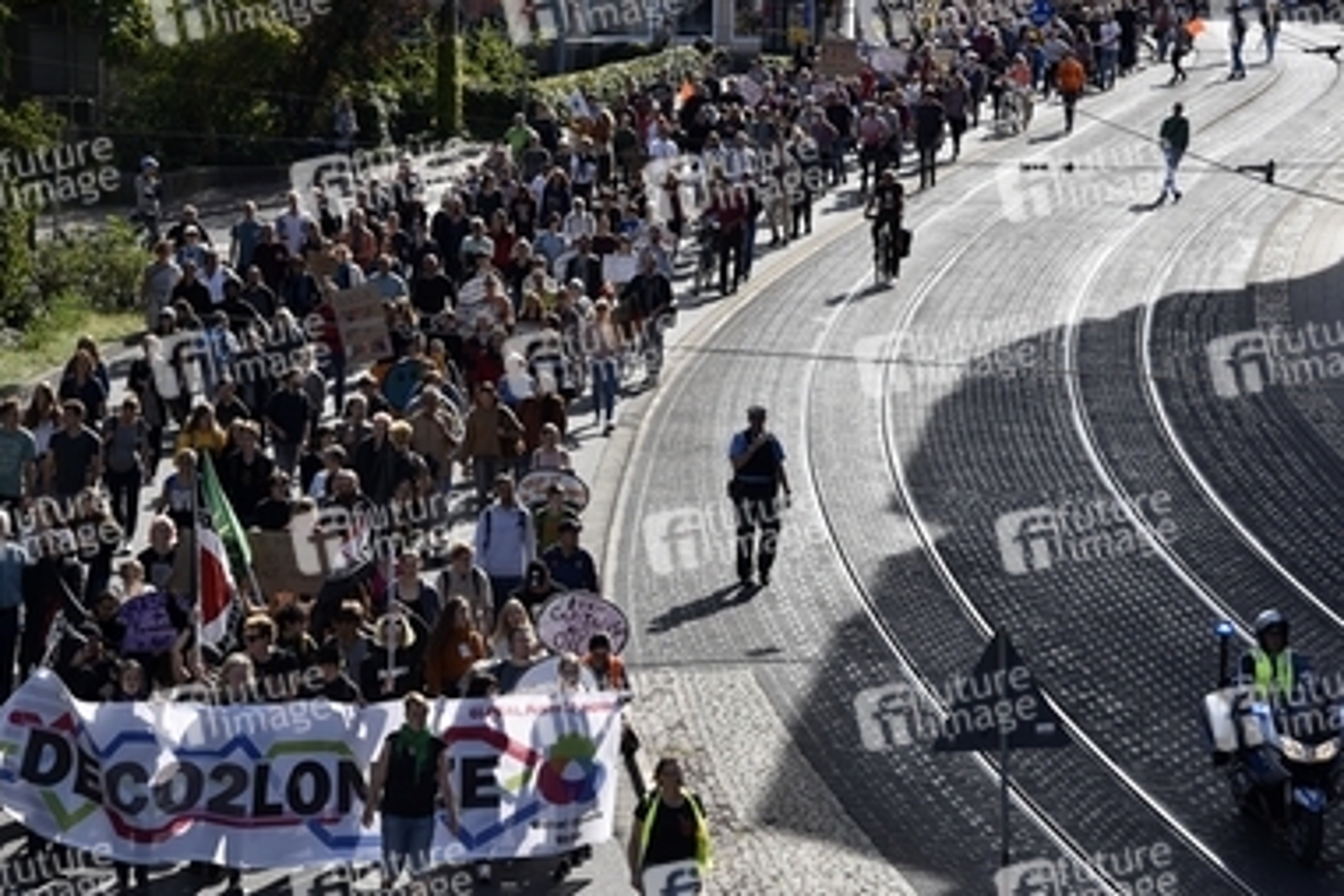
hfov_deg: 18.3
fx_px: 4181
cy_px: 444
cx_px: 637
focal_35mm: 112
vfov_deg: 12.2
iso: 200
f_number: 9
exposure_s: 1/320
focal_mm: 95
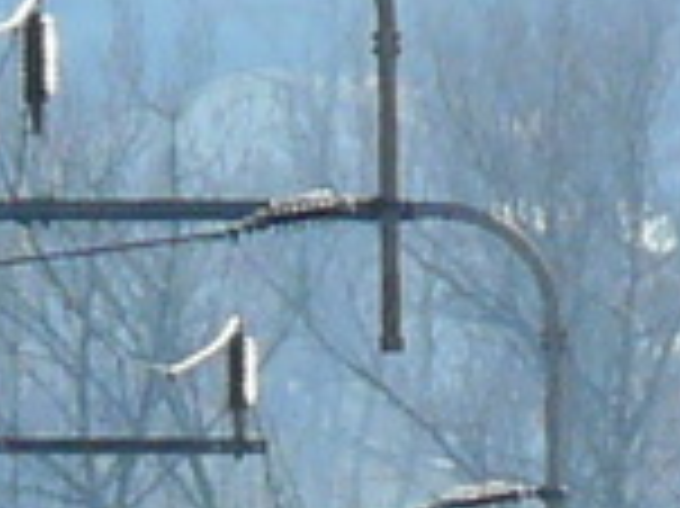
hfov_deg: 1.1
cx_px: -468
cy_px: 1274
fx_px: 36391
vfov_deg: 0.8
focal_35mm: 1854
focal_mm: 45.9
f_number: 5.6
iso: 100
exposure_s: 1/400
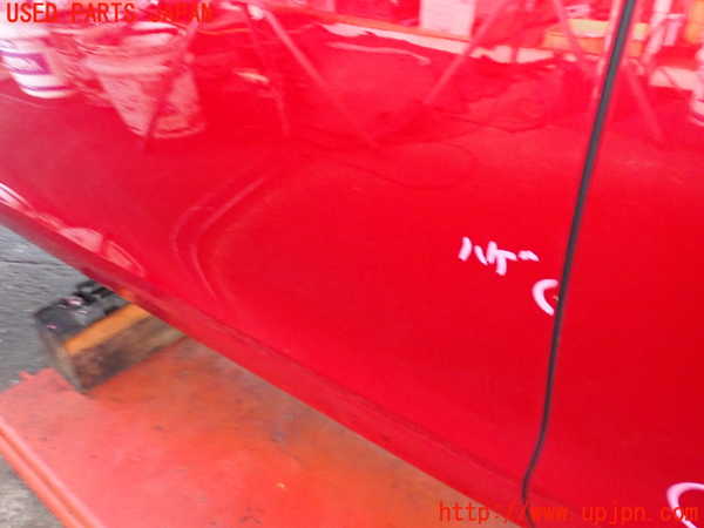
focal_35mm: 30
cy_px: 264
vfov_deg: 46.8
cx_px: 352
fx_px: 610
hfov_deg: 60.0
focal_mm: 5.4
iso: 800
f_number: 2.3
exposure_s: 1/25
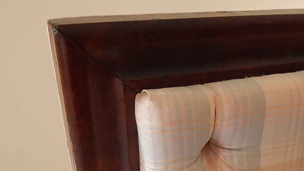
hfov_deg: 44.7
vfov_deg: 25.7
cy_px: 154
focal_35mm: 45
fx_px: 363
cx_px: 205
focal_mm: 4.5
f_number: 3.1
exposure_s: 1/60
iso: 400
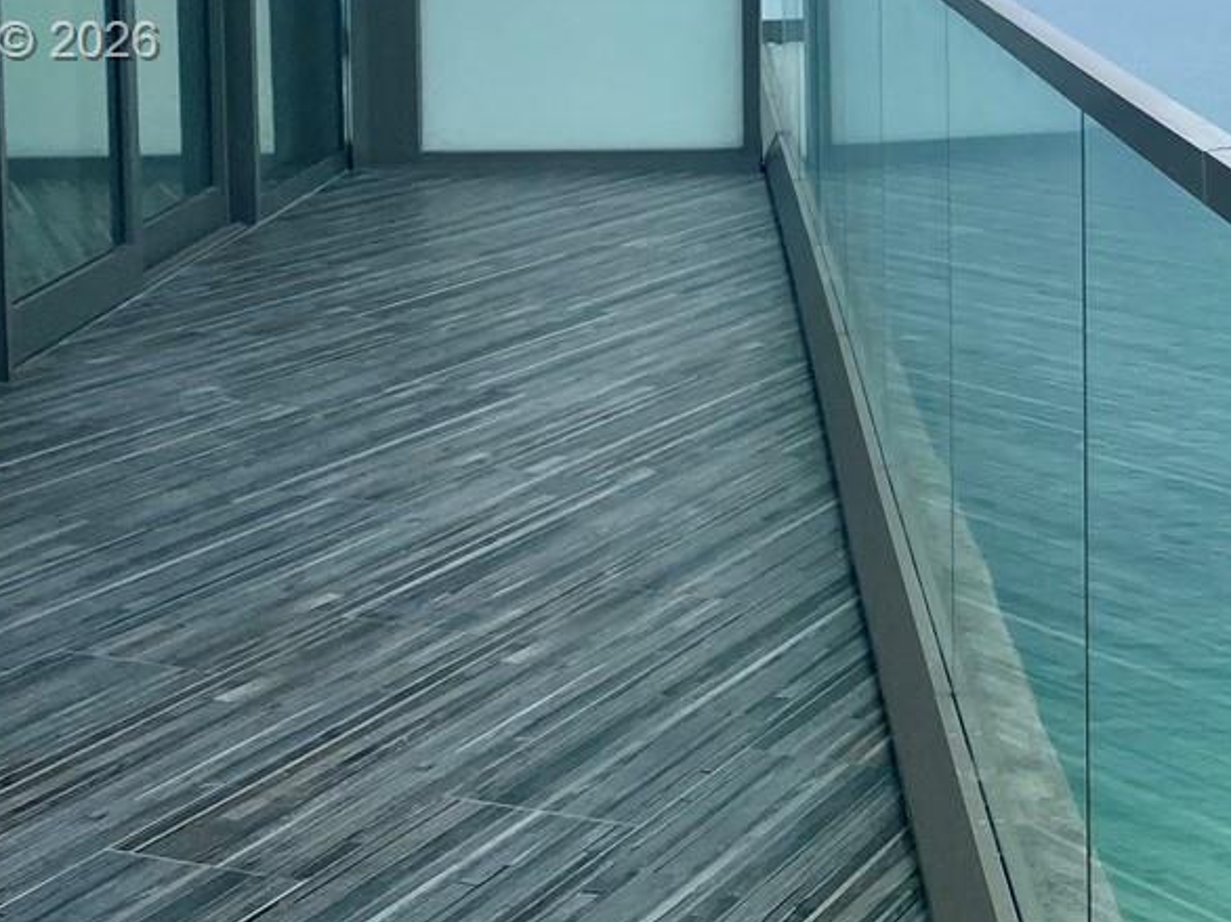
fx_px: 2524
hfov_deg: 26.2
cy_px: 44
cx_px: 1185
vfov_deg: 20.2
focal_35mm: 71
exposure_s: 1/3984
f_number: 1.8
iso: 32
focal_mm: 4.25
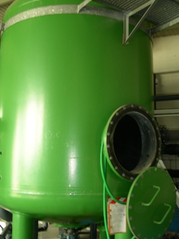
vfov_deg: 45.8
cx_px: 95
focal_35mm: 41
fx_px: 283
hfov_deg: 35.0
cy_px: 116
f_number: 3.5
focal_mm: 6.3
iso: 56
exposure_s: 1/4.5
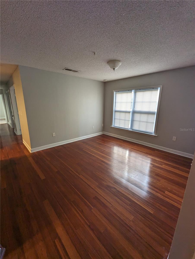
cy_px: 130
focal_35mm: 13
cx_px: 98
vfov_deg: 106.1
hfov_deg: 90.0
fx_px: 97
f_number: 2.2
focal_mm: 1.95
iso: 64
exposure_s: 1/44.2
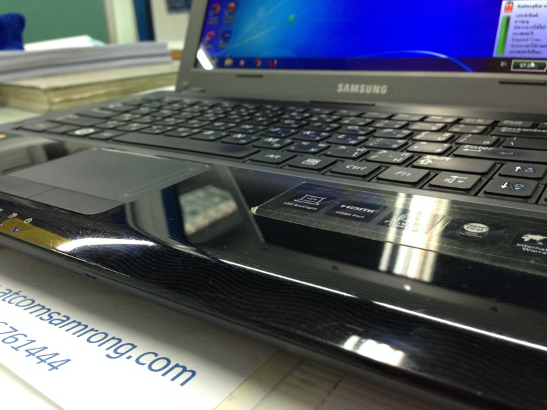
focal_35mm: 33
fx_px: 521
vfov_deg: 42.9
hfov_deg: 55.4
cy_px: 205
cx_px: 274
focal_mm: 4.12
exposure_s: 1/20
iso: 125
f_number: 2.4
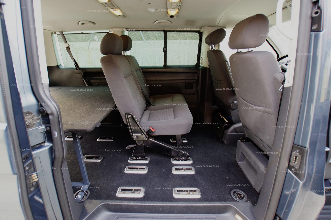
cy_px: 110
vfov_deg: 72.1
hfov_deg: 95.0
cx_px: 166
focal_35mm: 16
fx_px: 152
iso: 200
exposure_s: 1/10
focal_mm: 11
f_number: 5
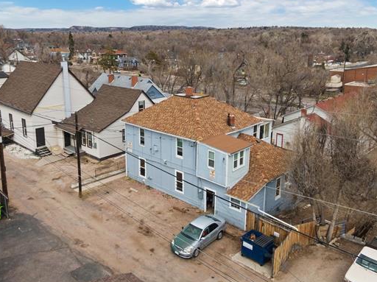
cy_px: 112
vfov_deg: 46.4
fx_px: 326
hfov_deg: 59.9
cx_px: 168
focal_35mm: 30
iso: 100
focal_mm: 4.39
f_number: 2.8
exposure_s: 1/40
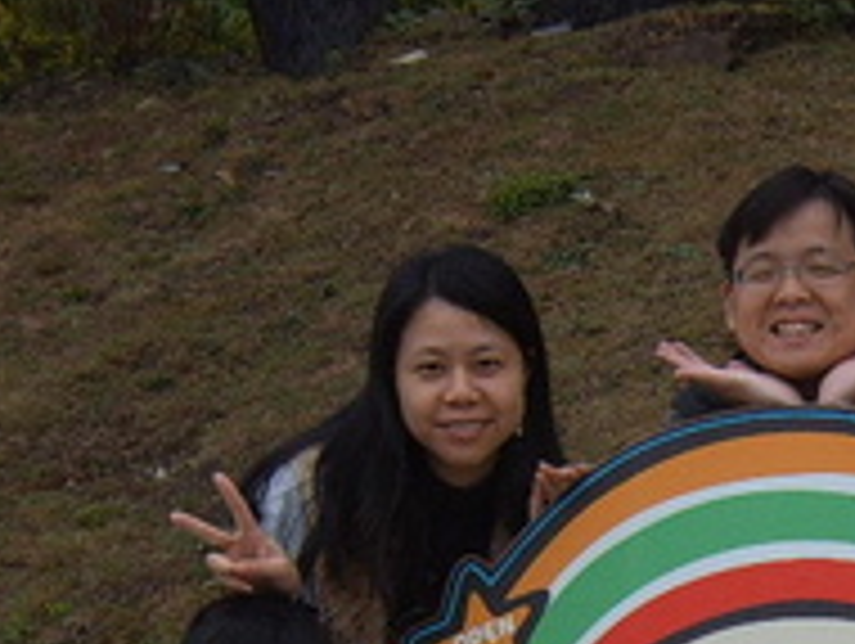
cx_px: 846
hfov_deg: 13.7
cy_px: 914
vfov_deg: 10.2
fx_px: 3512
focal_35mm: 142
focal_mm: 7.5
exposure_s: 1/350
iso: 50
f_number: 3.1
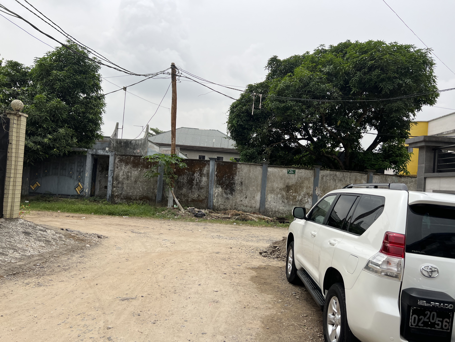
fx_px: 342
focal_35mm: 26
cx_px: 228
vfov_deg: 53.1
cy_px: 171
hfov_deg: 67.3
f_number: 1.5
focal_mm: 5.7
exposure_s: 1/4274
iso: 50
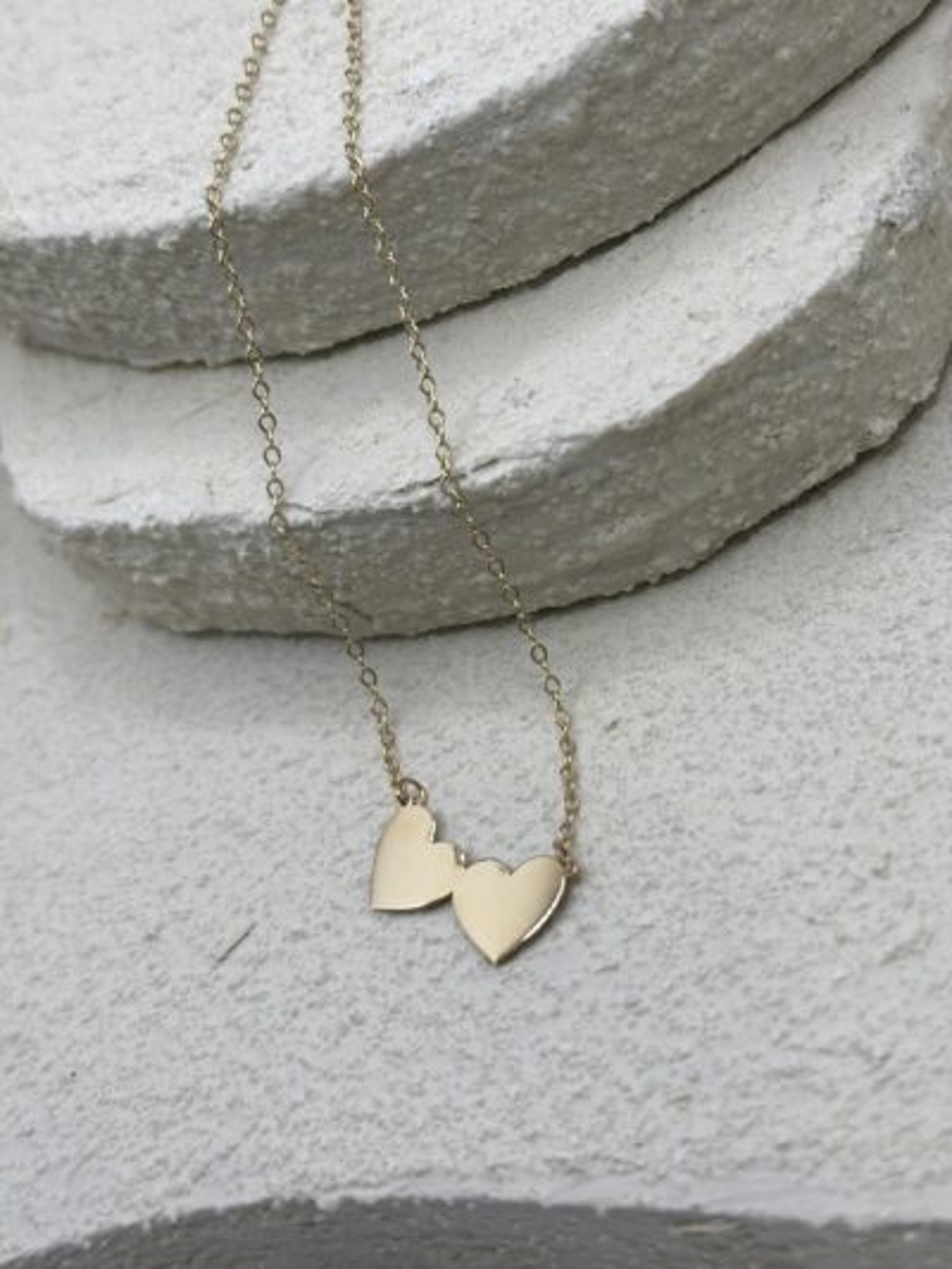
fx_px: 1759
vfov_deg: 39.6
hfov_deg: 30.3
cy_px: 634
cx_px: 476
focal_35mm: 48
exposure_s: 1/1185
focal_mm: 6.86
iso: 80
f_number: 1.78
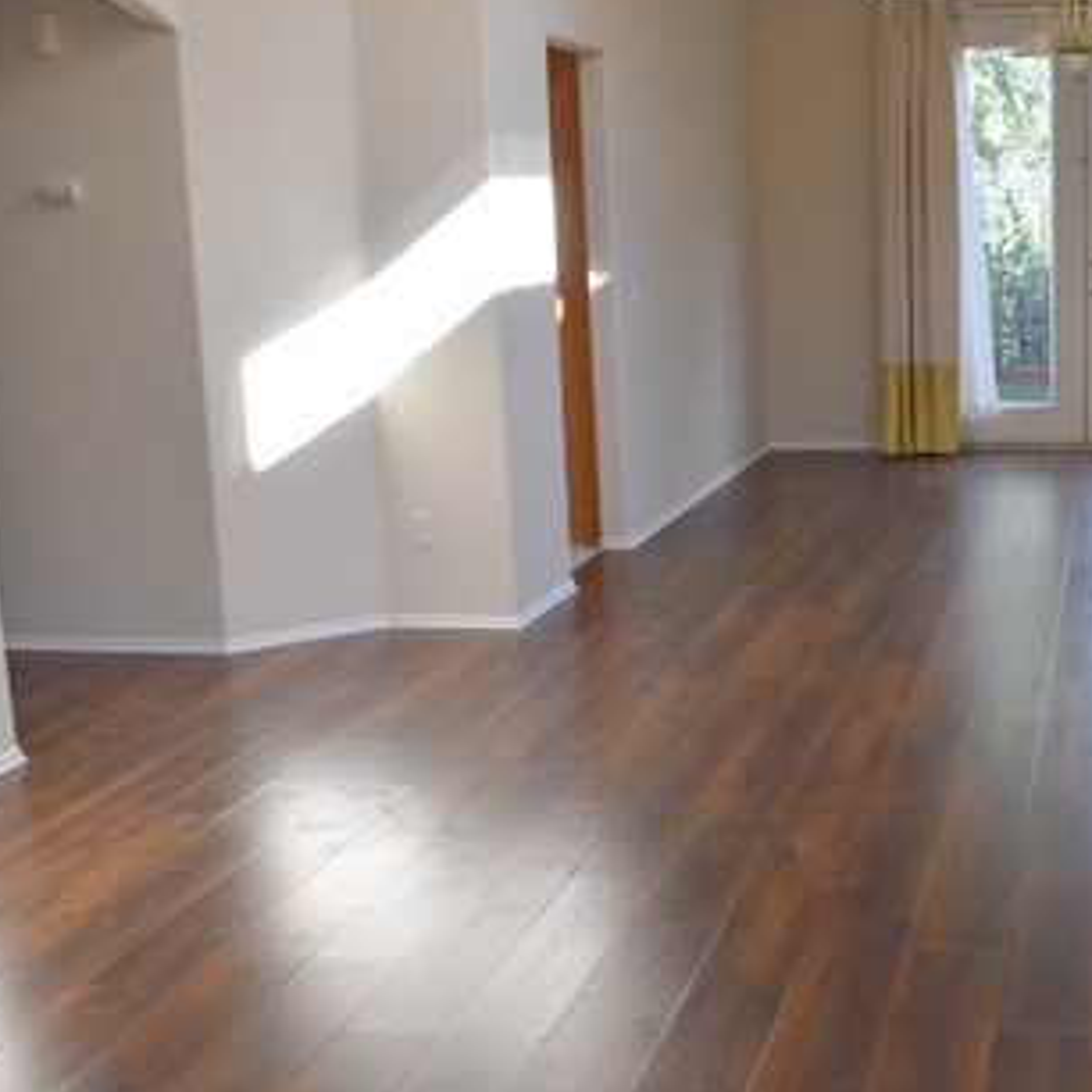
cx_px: 889
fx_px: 1713
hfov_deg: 34.2
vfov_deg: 35.4
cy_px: 550
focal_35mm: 48
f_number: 4.5
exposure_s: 1/250
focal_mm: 18
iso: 400
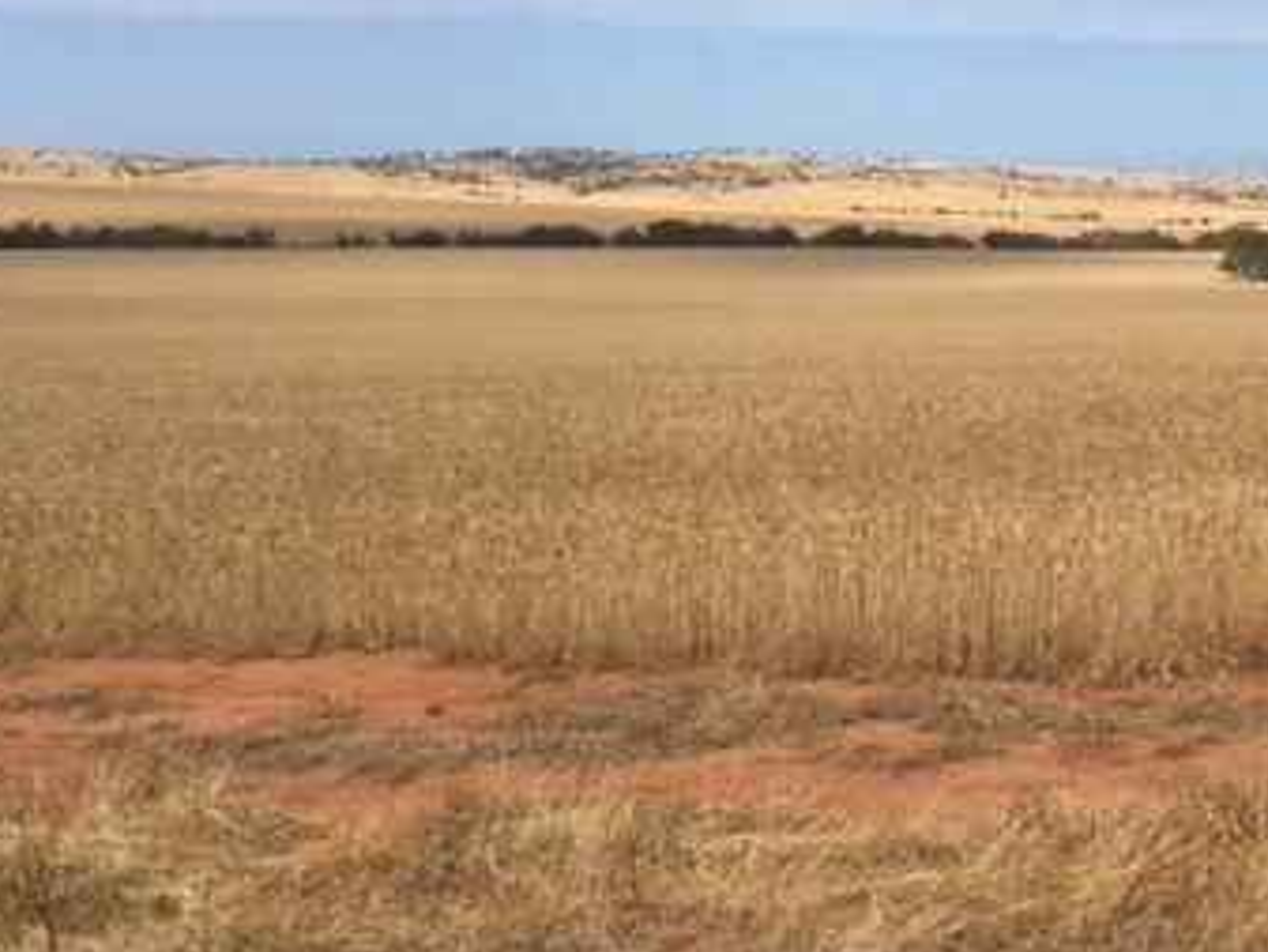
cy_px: 388
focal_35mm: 55
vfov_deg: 26.5
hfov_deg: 33.7
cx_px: 1057
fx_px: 2015
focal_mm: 4.15
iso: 32
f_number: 2.2
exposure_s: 1/3049
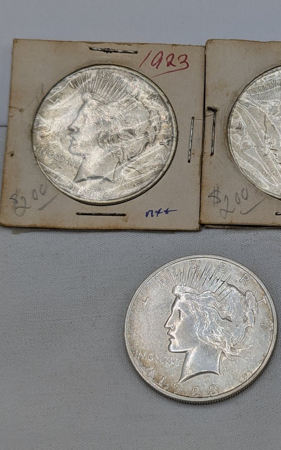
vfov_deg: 26.8
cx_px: 313
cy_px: 231
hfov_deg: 16.4
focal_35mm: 77
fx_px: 944
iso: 18
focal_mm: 6.9
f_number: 1.68
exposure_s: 1/484
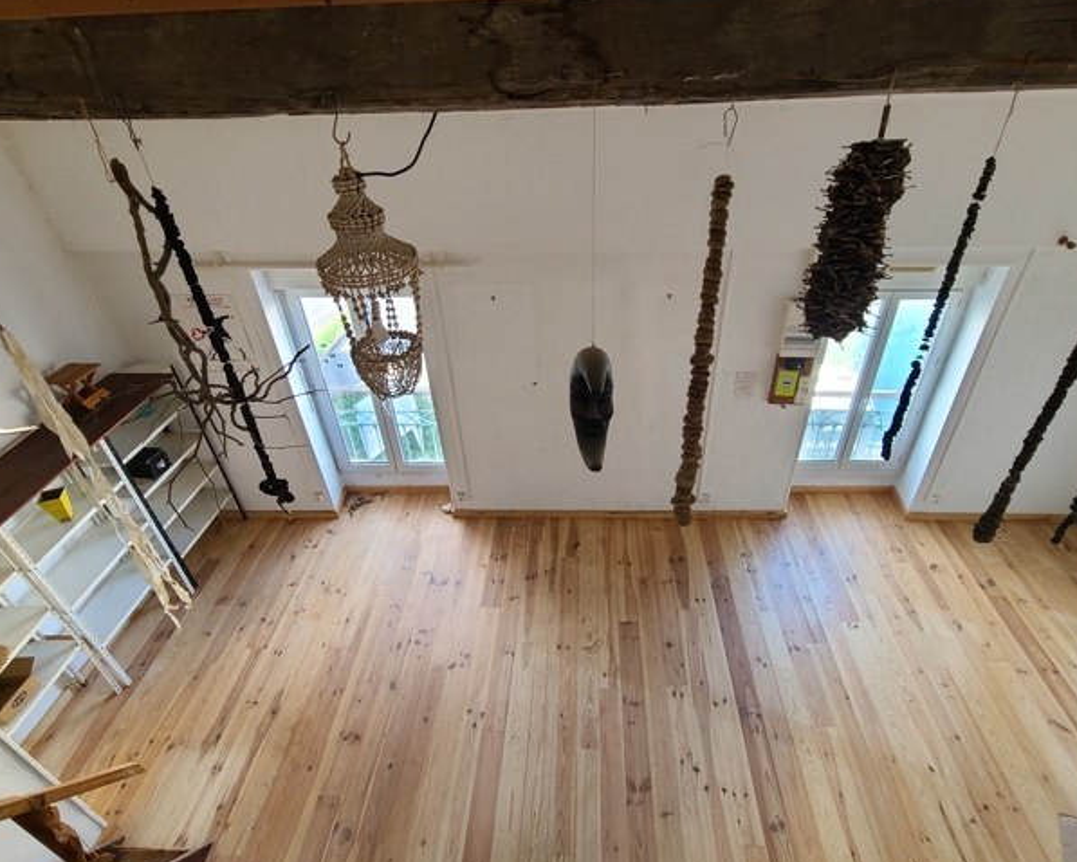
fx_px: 542
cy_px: 433
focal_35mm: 17
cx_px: 577
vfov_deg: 77.0
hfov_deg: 89.5
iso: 160
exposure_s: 1/50
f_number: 2.2
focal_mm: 2.2
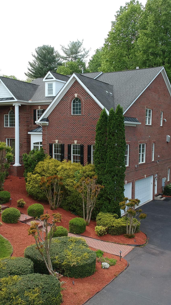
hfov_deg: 32.0
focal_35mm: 37
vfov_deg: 54.0
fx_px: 298
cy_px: 151
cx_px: 84
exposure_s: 1/320
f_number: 2.6
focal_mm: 4.49
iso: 100
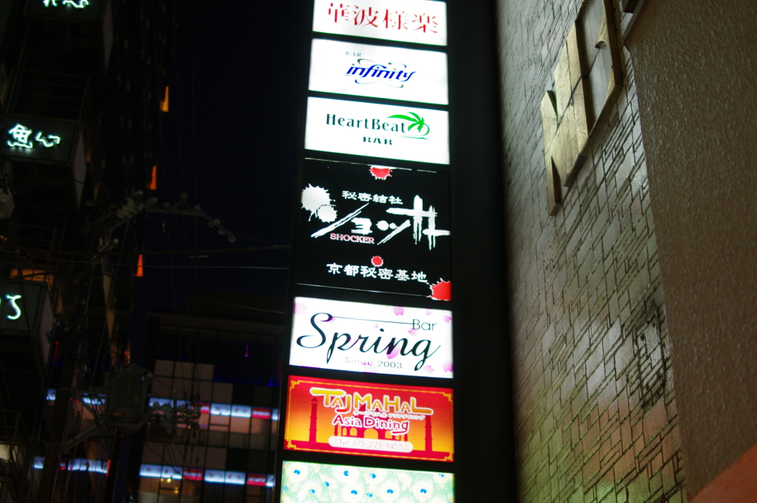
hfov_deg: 39.6
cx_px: 362
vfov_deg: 26.9
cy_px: 252
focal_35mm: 50
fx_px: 1050
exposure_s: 1/80
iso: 400
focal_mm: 31
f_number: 2.2
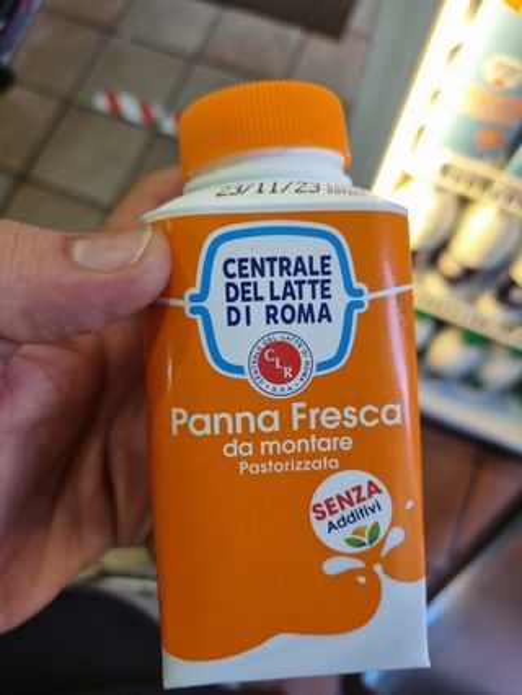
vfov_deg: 67.3
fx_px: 522
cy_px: 348
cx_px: 261
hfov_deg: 53.1
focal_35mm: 26
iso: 100
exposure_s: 1/100
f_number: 1.8
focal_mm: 5.4
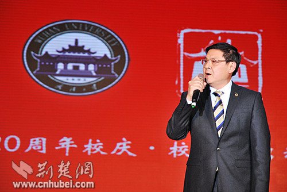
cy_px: 96
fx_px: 957
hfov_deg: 17.1
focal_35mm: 120
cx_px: 144
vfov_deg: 11.4
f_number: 5.6
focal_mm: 80
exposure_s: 1/200
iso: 800
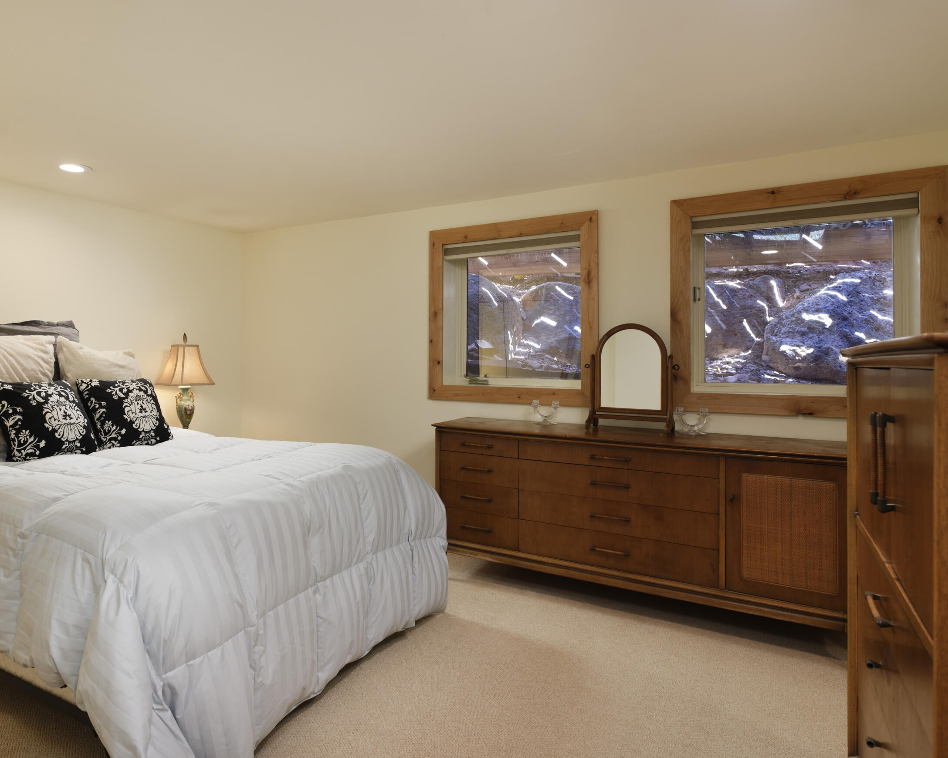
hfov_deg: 73.3
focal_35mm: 22
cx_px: 336
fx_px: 617
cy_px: 370
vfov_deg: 63.1
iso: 400
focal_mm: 17
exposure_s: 1/50
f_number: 7.1
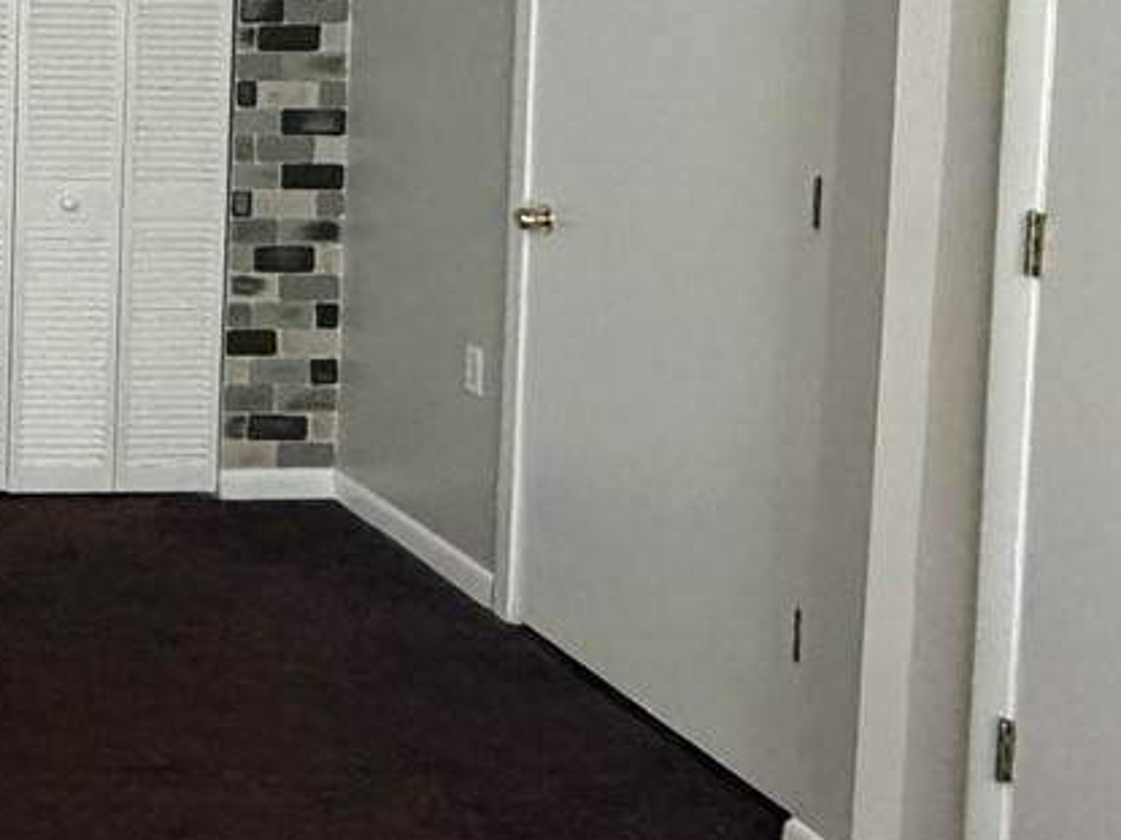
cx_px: -300
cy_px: 78
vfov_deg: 26.1
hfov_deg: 29.4
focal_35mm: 54
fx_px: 1748
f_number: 2.2
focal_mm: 2.22
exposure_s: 1/60
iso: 640
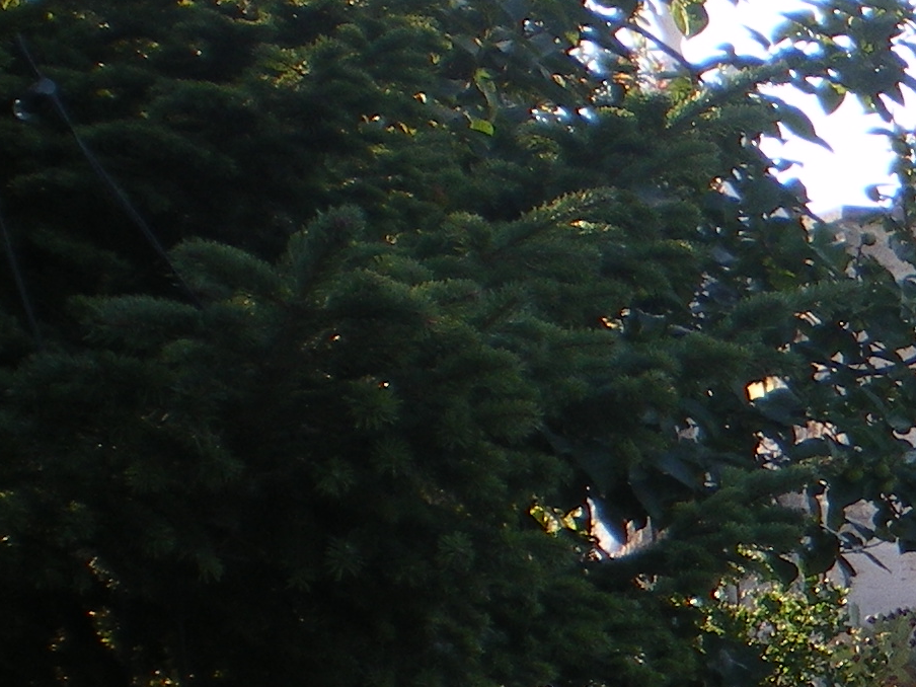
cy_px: 636
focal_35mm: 130
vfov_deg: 11.3
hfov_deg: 13.7
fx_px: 3440
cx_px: 1610
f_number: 4.6
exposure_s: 1/125
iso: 50
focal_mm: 6.3
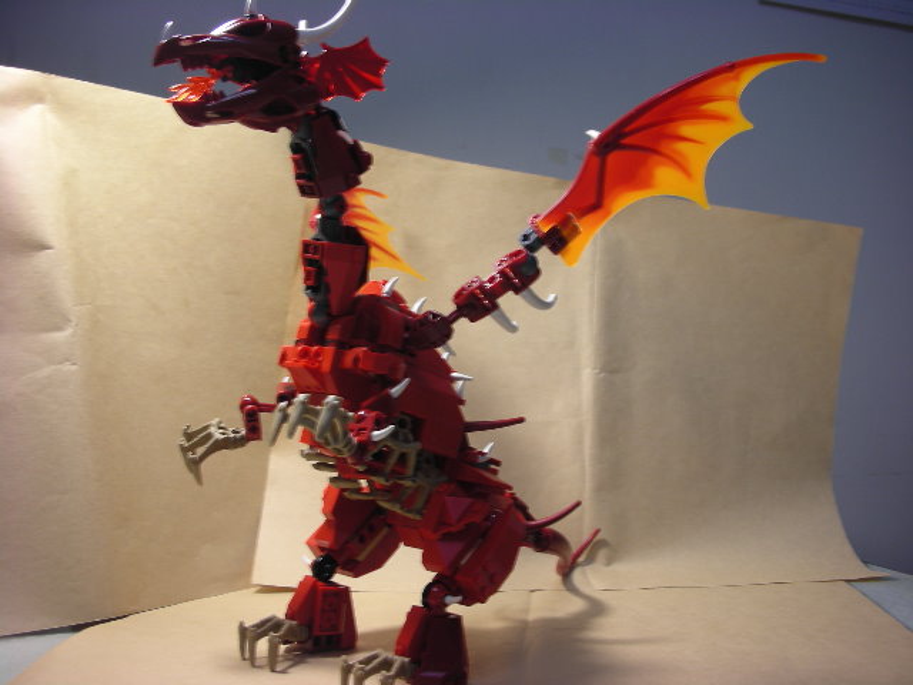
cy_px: 342
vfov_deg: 40.7
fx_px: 923
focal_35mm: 35
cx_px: 456
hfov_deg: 52.6
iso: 50
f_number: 3
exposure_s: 1/10.4
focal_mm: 5.8
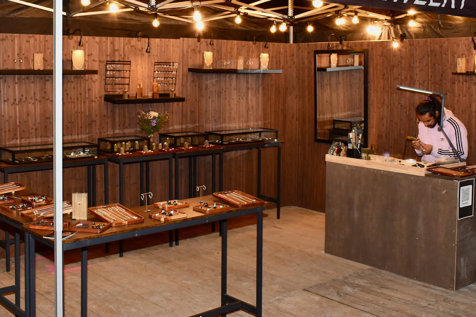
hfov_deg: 41.9
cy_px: 104
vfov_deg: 28.4
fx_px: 621
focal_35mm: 47
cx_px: 215
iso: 800
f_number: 5
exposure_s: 1/100
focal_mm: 18
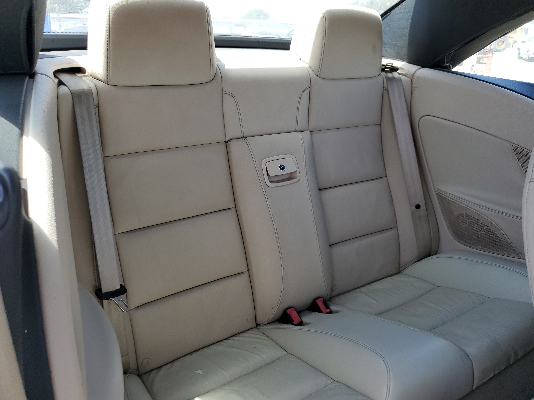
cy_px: 200
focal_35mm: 26
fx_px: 401
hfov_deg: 67.3
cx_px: 267
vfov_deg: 53.1
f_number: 1.5
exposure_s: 1/417
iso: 50
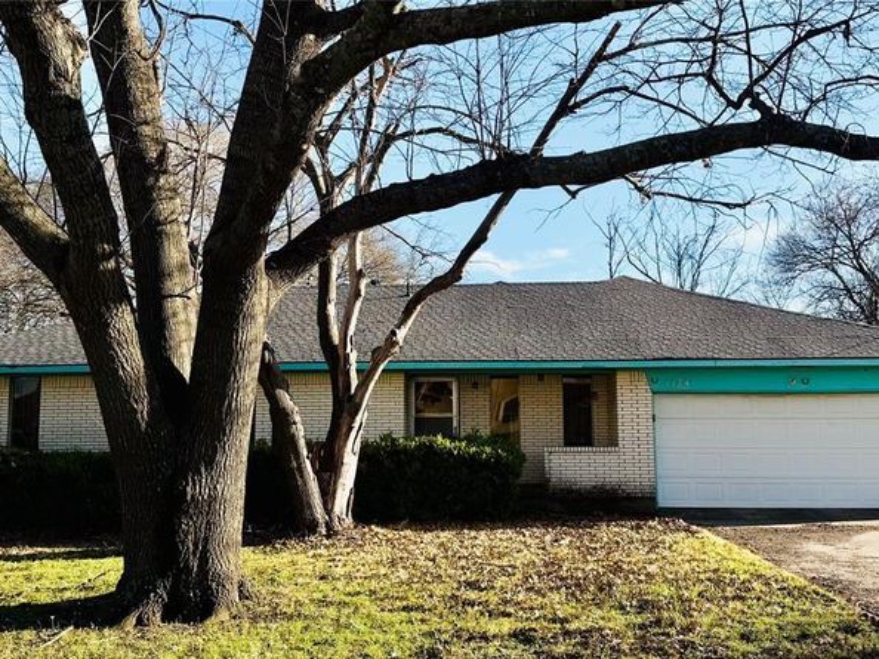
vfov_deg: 56.8
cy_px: 330
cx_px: 440
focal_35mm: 24
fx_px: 609
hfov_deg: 71.6
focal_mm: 6.76
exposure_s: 1/4405
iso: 80
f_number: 1.78
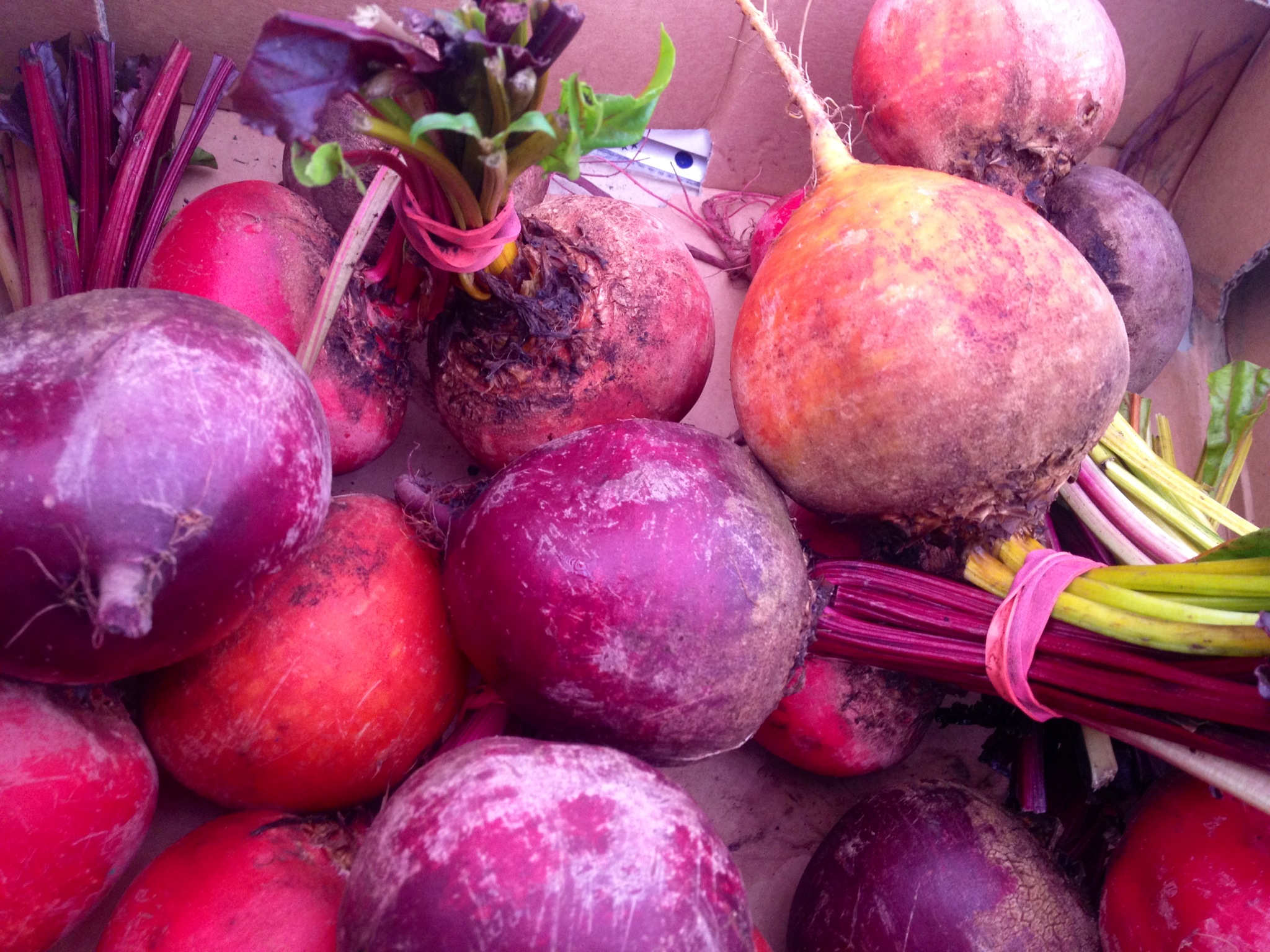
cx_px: 635
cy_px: 476
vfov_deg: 40.7
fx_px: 1284
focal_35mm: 35
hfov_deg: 52.6
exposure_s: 1/20
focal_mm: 4.28
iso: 160
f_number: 2.4
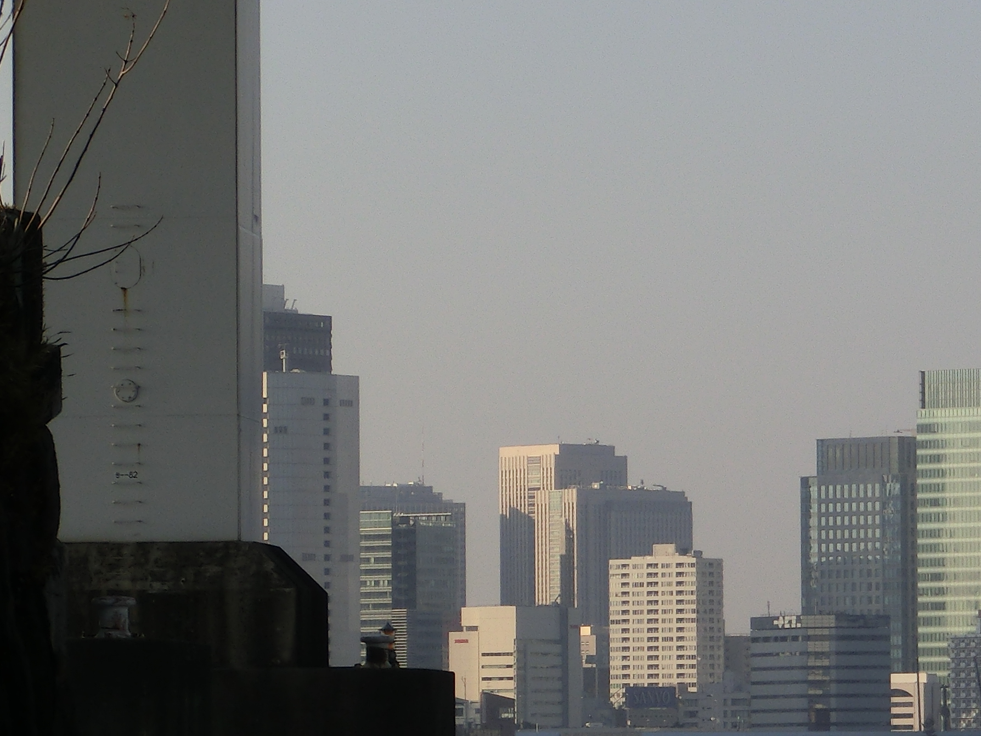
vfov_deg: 4.4
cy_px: 663
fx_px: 9635
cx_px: 1034
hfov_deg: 5.8
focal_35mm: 340
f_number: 5.9
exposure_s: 1/500
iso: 100
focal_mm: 26.91
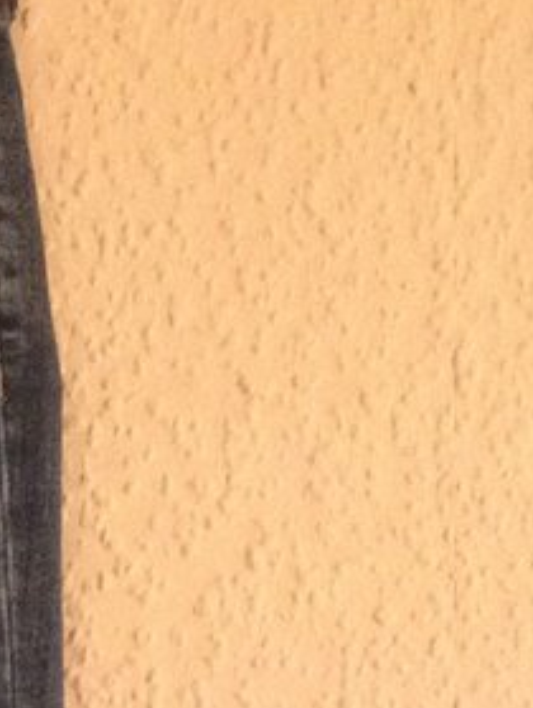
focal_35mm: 167
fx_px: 3421
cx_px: -467
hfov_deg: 8.5
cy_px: 1303
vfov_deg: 11.0
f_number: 2.4
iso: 400
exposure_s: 1/15
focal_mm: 4.28
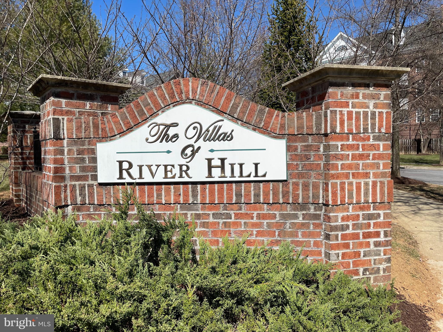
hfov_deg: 67.3
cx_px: 222
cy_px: 166
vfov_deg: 53.1
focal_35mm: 26
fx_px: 333
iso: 32
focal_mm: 4.2
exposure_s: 1/4464
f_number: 1.6
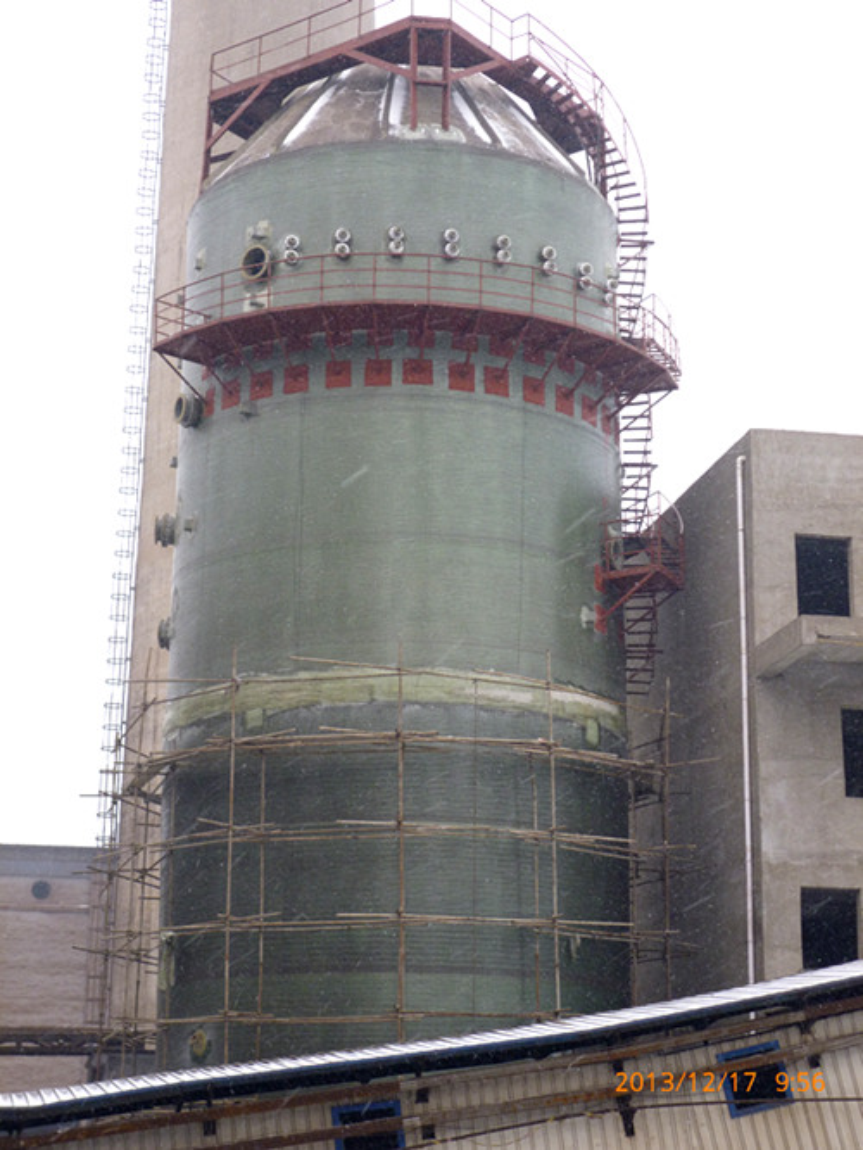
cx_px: 432
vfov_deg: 27.8
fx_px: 2325
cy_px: 575
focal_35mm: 70
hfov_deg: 21.0
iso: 100
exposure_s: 1/60
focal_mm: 12.5
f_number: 5
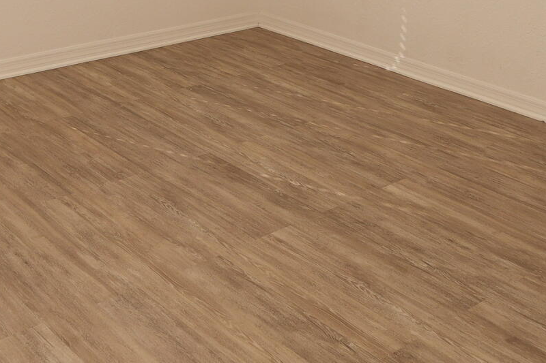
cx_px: 184
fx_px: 910
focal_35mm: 60
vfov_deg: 21.2
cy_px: -62
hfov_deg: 33.1
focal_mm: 16
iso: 100
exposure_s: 1/125
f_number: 5.6
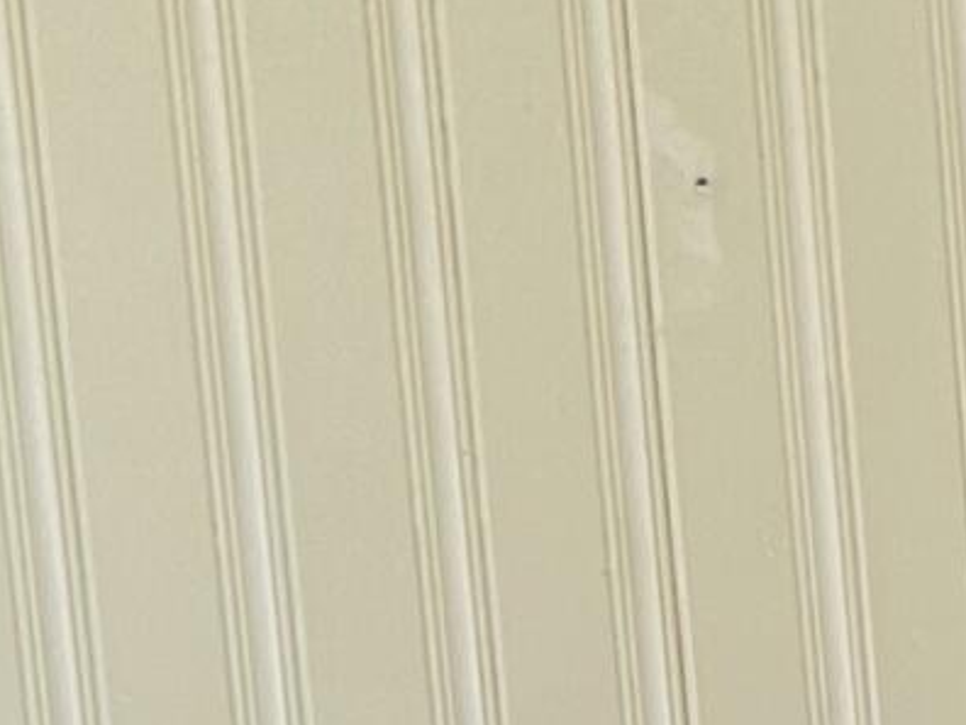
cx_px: 1820
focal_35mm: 182
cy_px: 2268
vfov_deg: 7.2
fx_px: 5079
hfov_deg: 10.2
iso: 125
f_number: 1.78
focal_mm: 6.86
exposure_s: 1/126
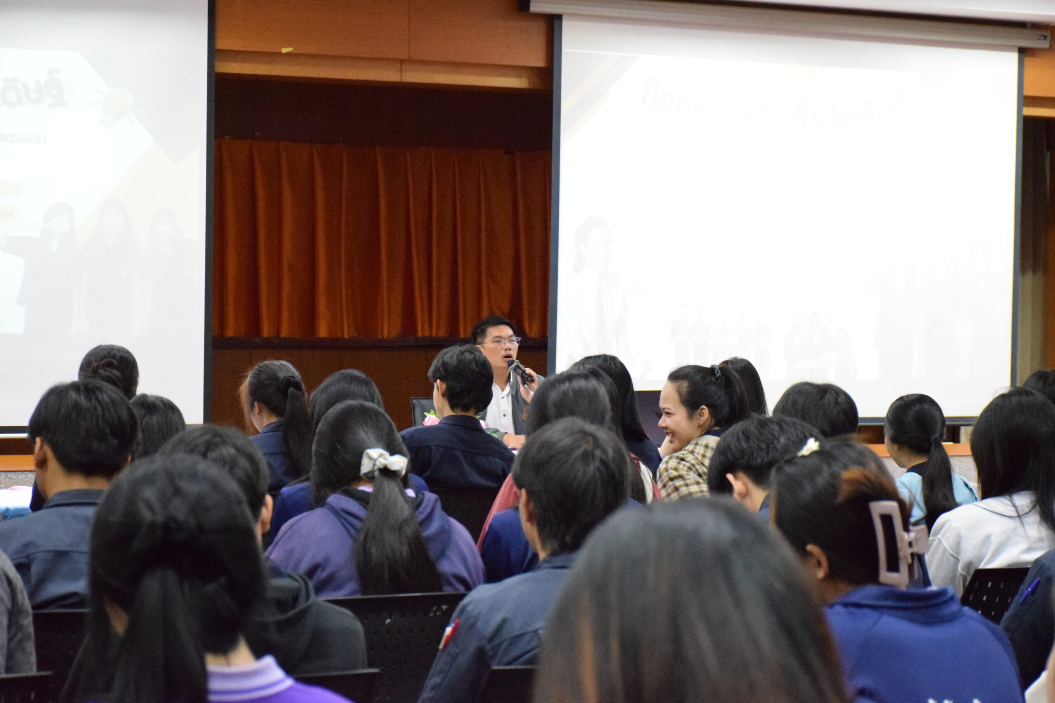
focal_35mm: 90
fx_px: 2637
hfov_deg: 22.6
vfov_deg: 15.2
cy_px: 352
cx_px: 528
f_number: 5.6
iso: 10000
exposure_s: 1/90
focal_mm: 60
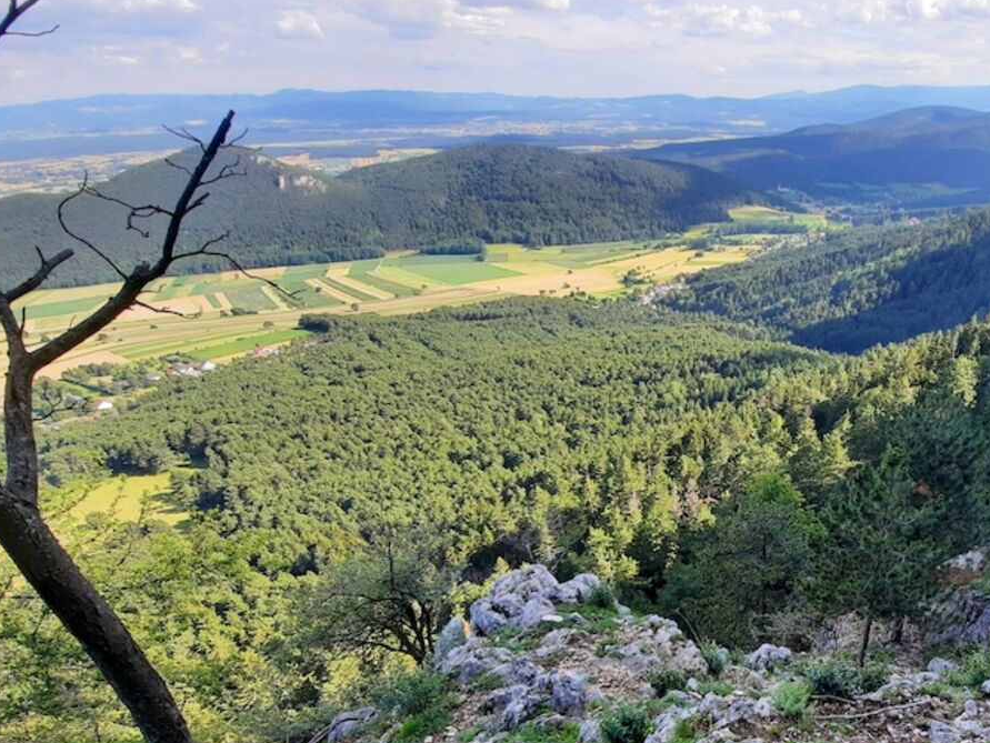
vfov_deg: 59.3
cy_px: 576
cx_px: 736
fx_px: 601
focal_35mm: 21
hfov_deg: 73.7
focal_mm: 1.74
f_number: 2.2
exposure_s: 1/254
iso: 40
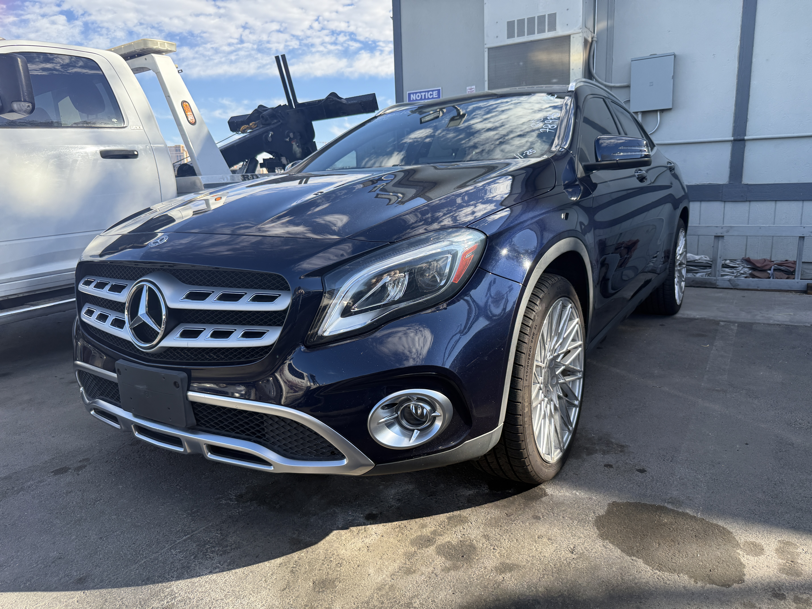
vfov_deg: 56.8
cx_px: 406
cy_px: 304
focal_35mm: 24
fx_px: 563
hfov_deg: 71.6
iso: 100
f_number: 1.78
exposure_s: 1/1271
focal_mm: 6.76
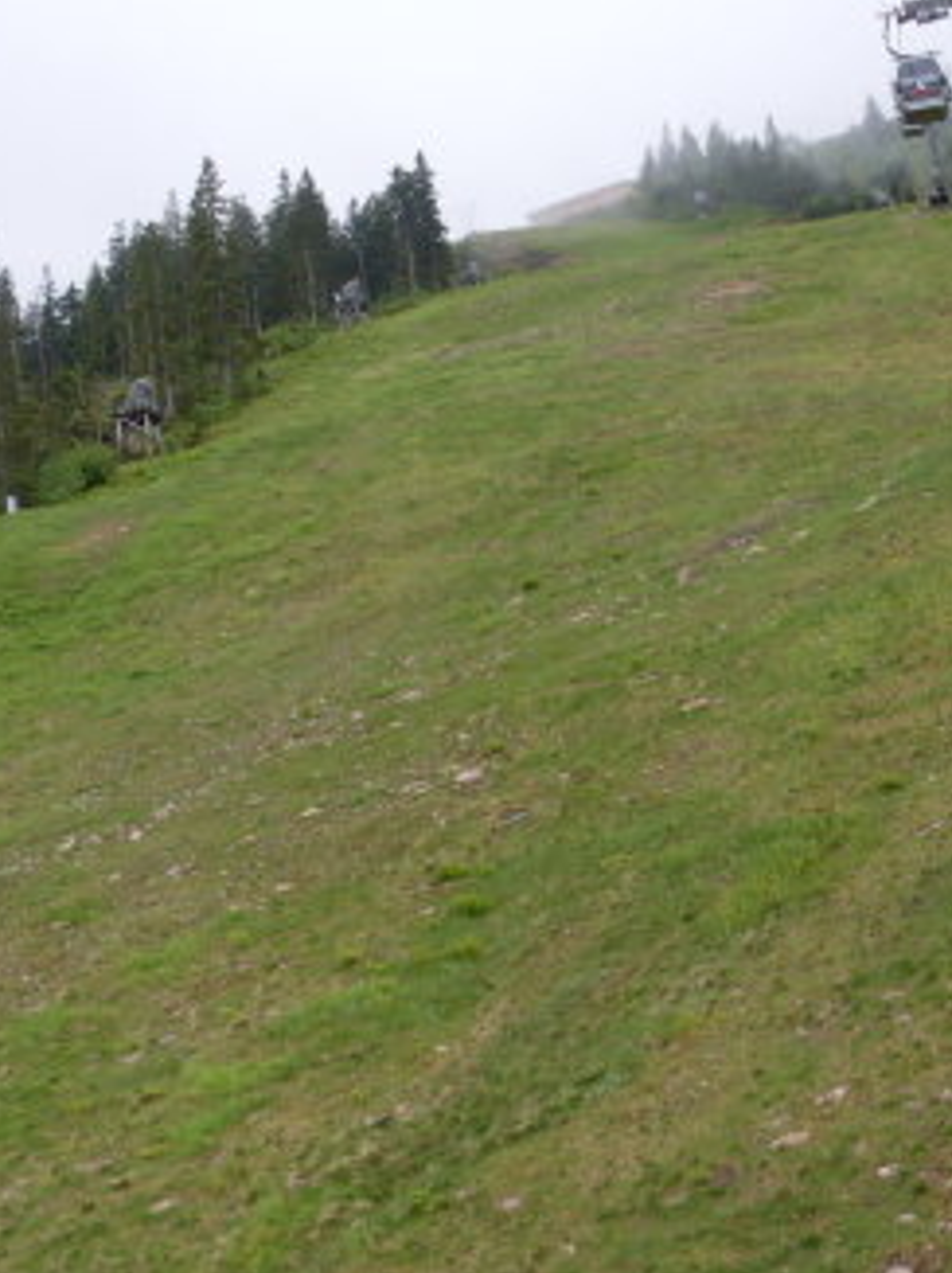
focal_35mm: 56
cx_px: 601
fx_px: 2056
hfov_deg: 26.0
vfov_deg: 34.4
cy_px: 640
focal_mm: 6.3
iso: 80
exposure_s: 1/350
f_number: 2.8
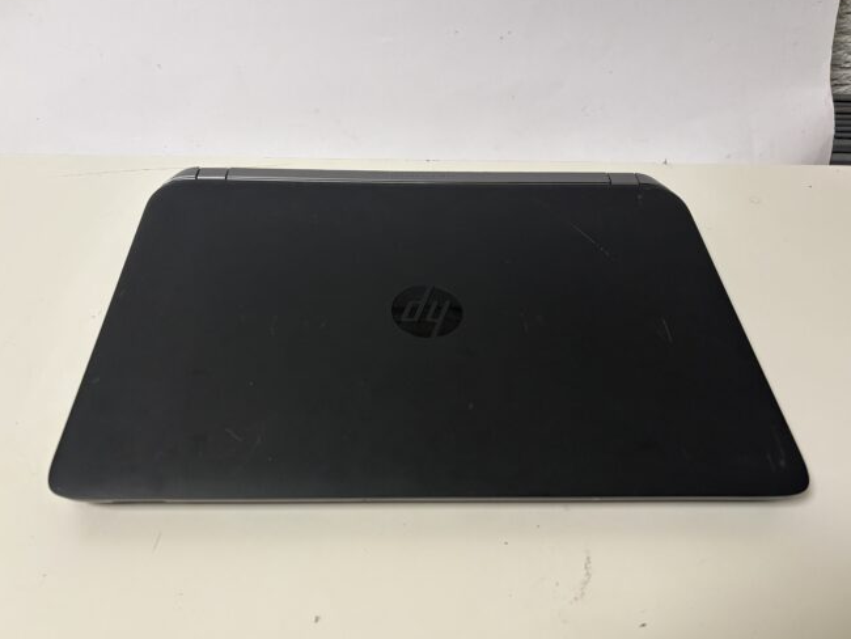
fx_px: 689
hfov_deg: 63.4
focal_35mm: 28
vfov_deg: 49.8
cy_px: 324
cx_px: 411
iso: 200
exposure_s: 1/50
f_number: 1.6
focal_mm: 5.96
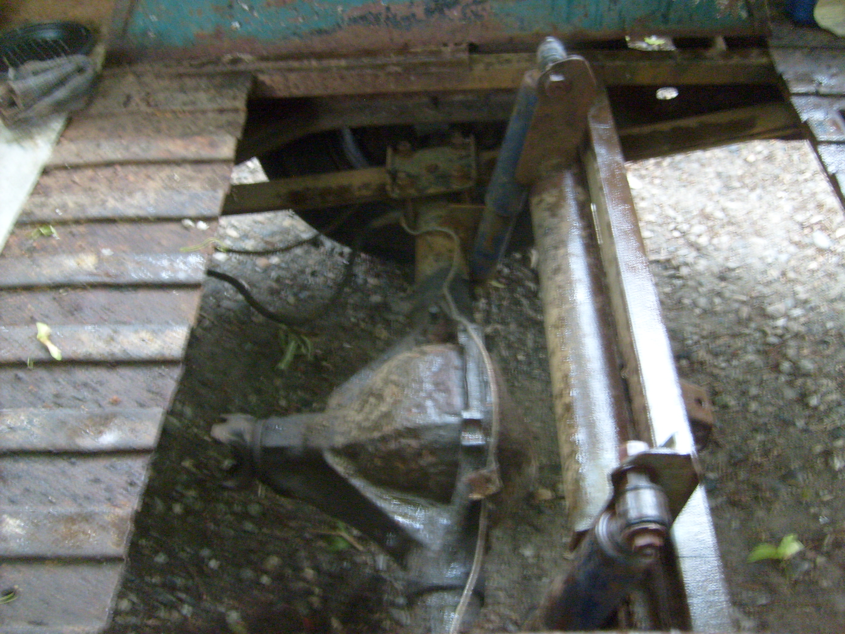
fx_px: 854
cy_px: 317
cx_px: 422
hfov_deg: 52.6
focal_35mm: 35
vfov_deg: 40.7
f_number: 2.8
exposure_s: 1/2
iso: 200
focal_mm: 5.8
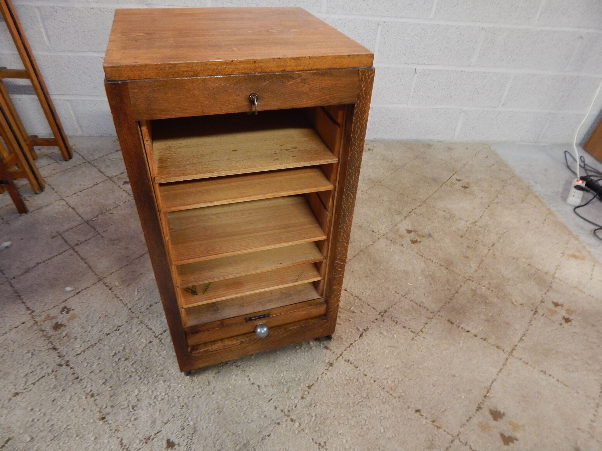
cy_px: 226
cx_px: 301
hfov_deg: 76.4
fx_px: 383
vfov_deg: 61.1
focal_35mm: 22
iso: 400
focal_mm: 4
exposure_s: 1/10
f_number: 3
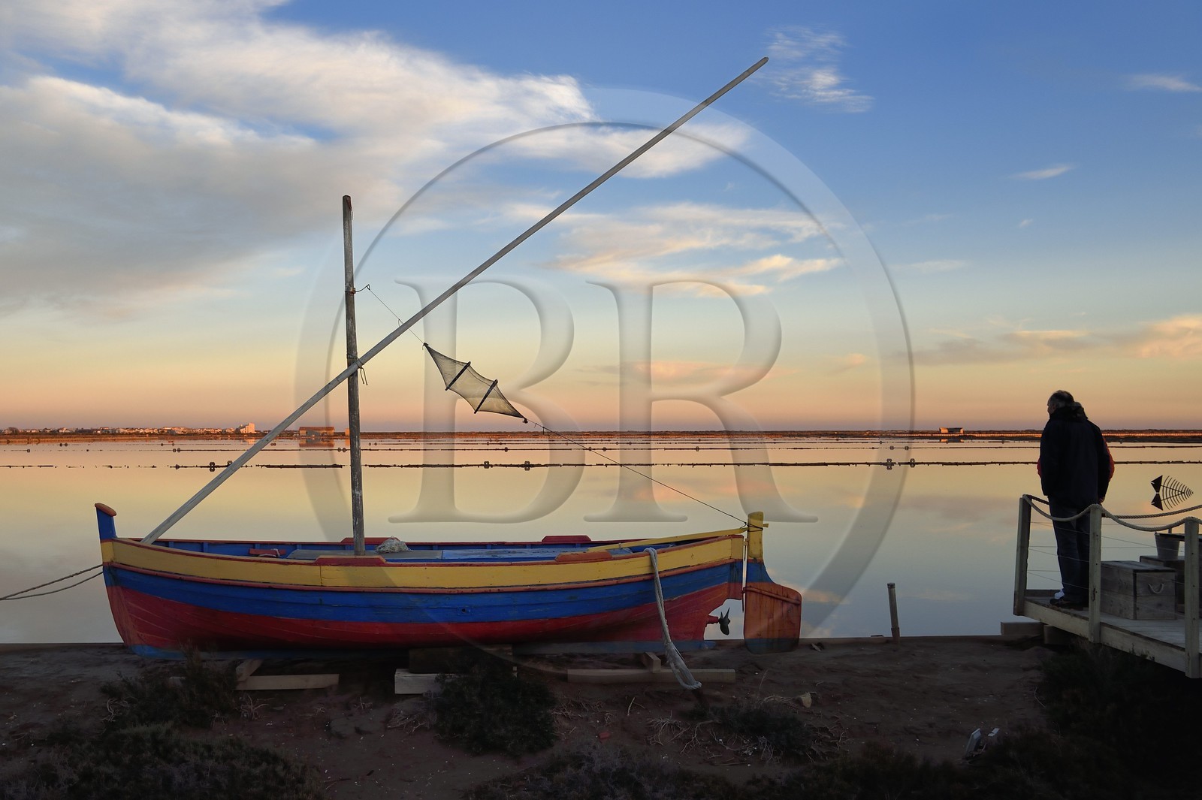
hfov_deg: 62.0
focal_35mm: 30
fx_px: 1001
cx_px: 601
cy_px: 400
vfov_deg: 43.6
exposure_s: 1/200
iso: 200
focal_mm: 30
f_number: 9
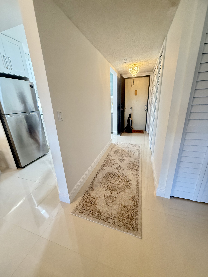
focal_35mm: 14
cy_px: 138
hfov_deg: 85.7
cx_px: 104
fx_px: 112
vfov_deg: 102.1
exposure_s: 1/60
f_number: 2.2
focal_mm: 2.22
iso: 400
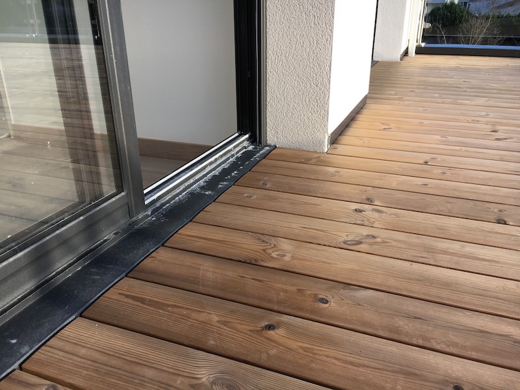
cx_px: 260
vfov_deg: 48.2
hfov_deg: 61.7
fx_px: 436
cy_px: 195
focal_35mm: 29
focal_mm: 4.15
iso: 25
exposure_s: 1/306
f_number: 2.2
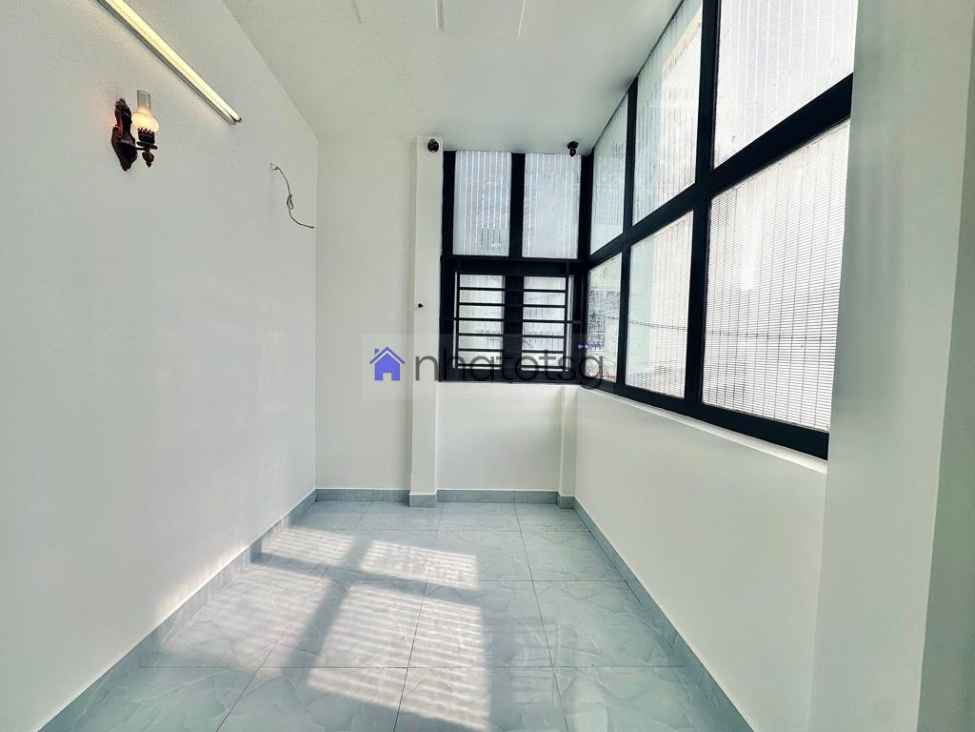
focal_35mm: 14
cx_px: 488
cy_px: 366
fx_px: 394
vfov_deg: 85.7
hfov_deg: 102.1
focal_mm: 2.22
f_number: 2.2
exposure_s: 1/716
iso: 40
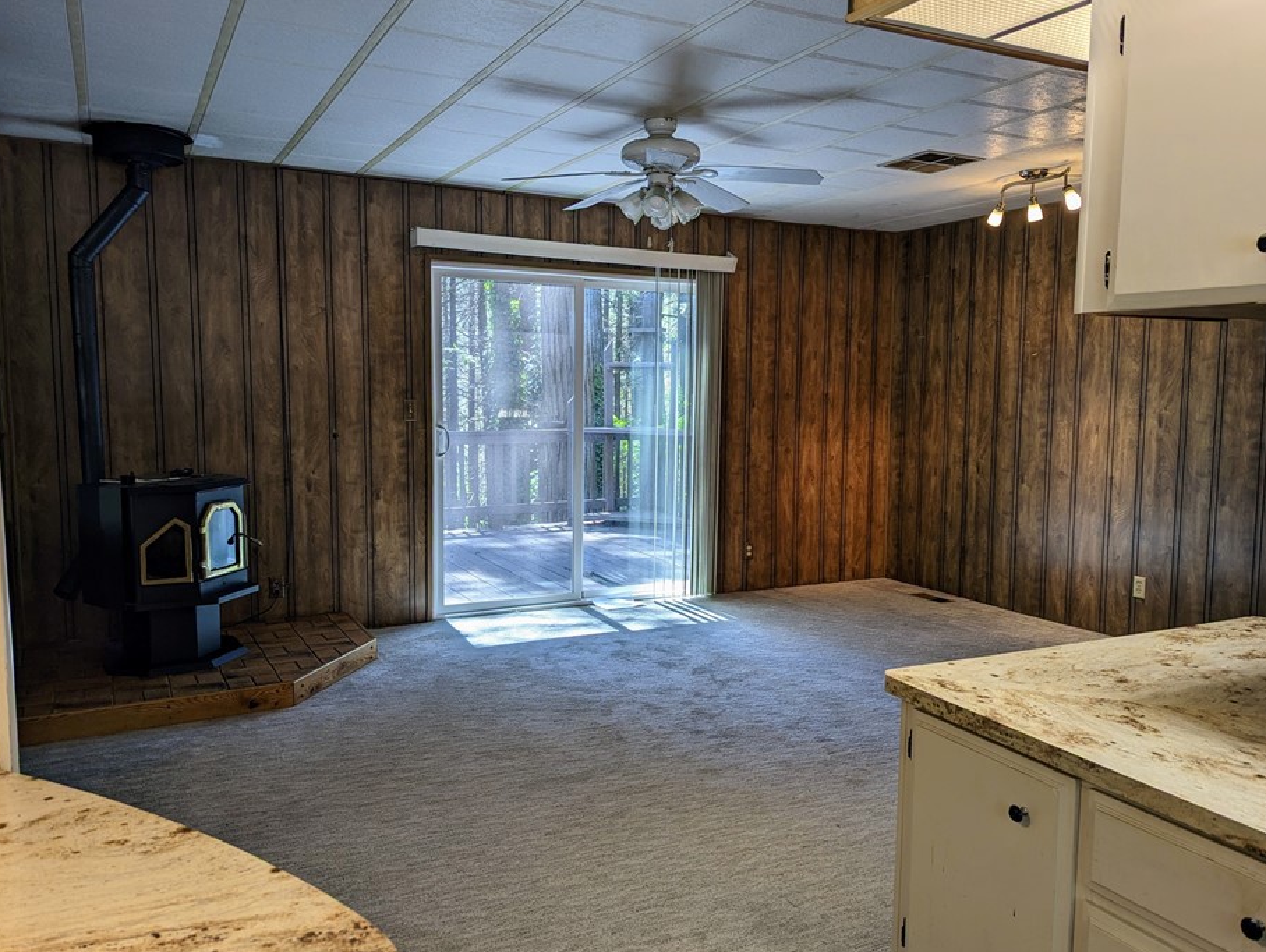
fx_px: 989
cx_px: 660
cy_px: 491
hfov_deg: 65.2
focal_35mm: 27
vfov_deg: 51.4
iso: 57
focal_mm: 6.81
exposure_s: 1/120
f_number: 1.85
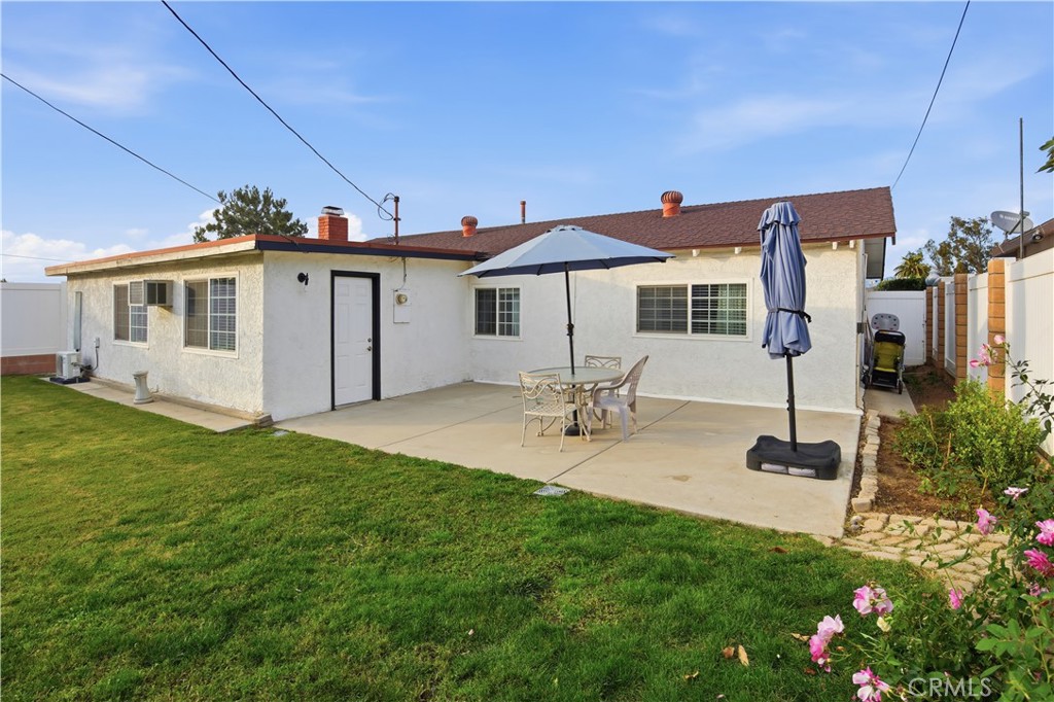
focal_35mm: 16
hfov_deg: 96.0
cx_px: 527
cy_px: 351
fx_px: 474
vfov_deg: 73.0
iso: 100
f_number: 8
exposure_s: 1/800
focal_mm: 16.2
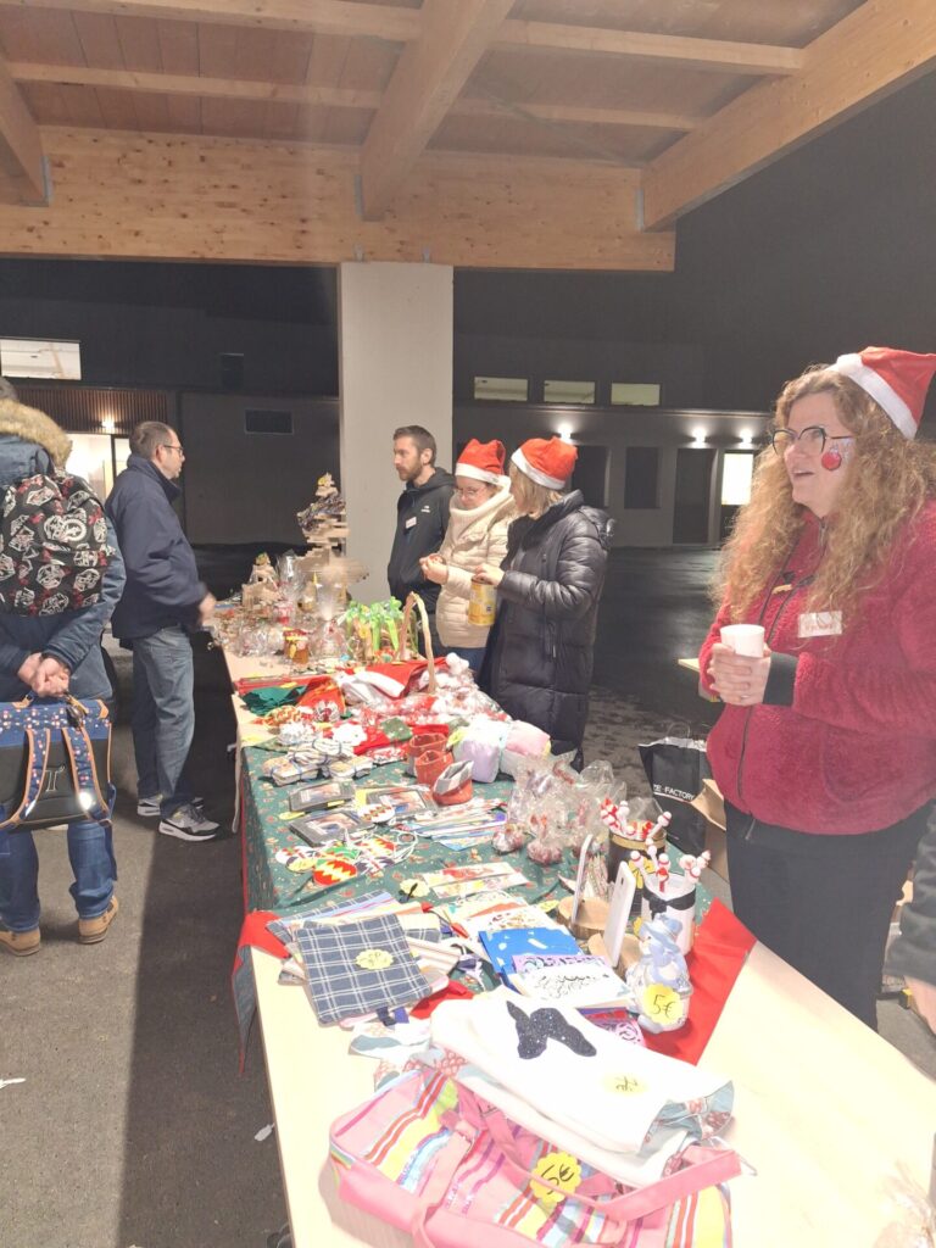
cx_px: 468
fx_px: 829
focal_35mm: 23
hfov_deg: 58.9
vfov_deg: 73.9
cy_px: 624
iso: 320
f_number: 1.8
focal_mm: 5.54
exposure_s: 1/33
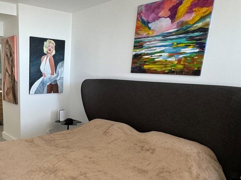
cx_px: 46
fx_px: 216
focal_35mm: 31
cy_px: 116
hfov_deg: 54.1
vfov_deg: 44.9
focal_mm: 2.22
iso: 160
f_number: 2.2
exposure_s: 1/120
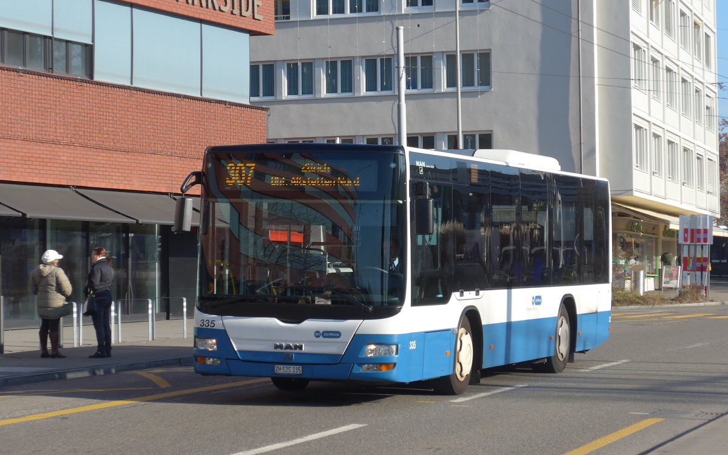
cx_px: 364
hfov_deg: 20.2
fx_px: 2044
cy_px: 213
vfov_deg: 12.7
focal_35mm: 103
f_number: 4.7
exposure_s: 1/400
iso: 80
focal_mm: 19.2
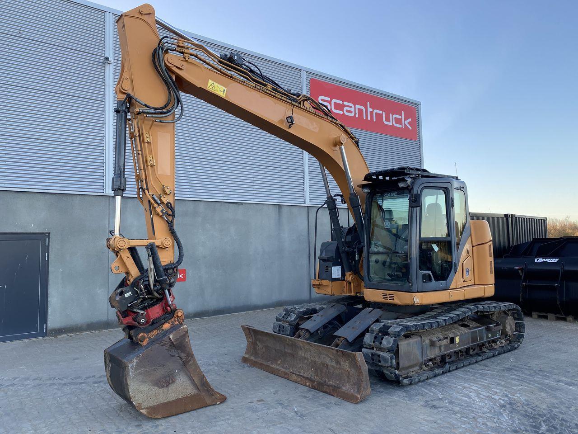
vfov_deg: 53.1
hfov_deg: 67.3
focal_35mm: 26
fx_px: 434
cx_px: 289
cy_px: 217
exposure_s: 1/231
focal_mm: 4.25
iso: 32
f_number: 1.8
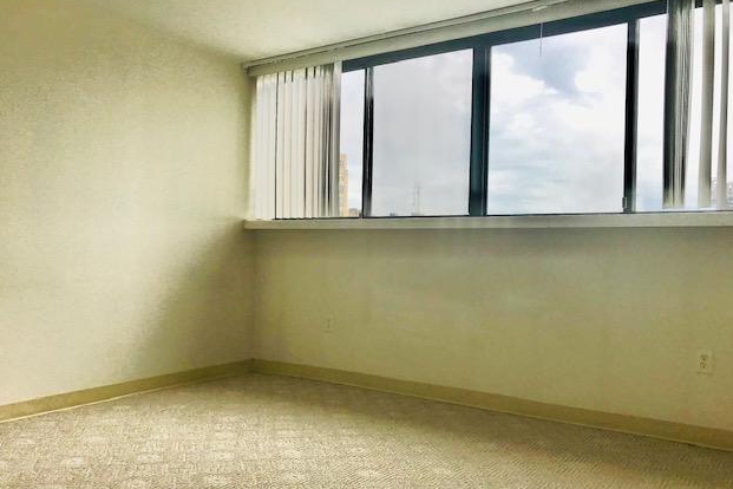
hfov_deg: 61.9
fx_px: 611
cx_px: 377
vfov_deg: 43.6
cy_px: 254
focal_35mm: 30
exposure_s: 1/460
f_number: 1.8
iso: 20
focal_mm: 3.99
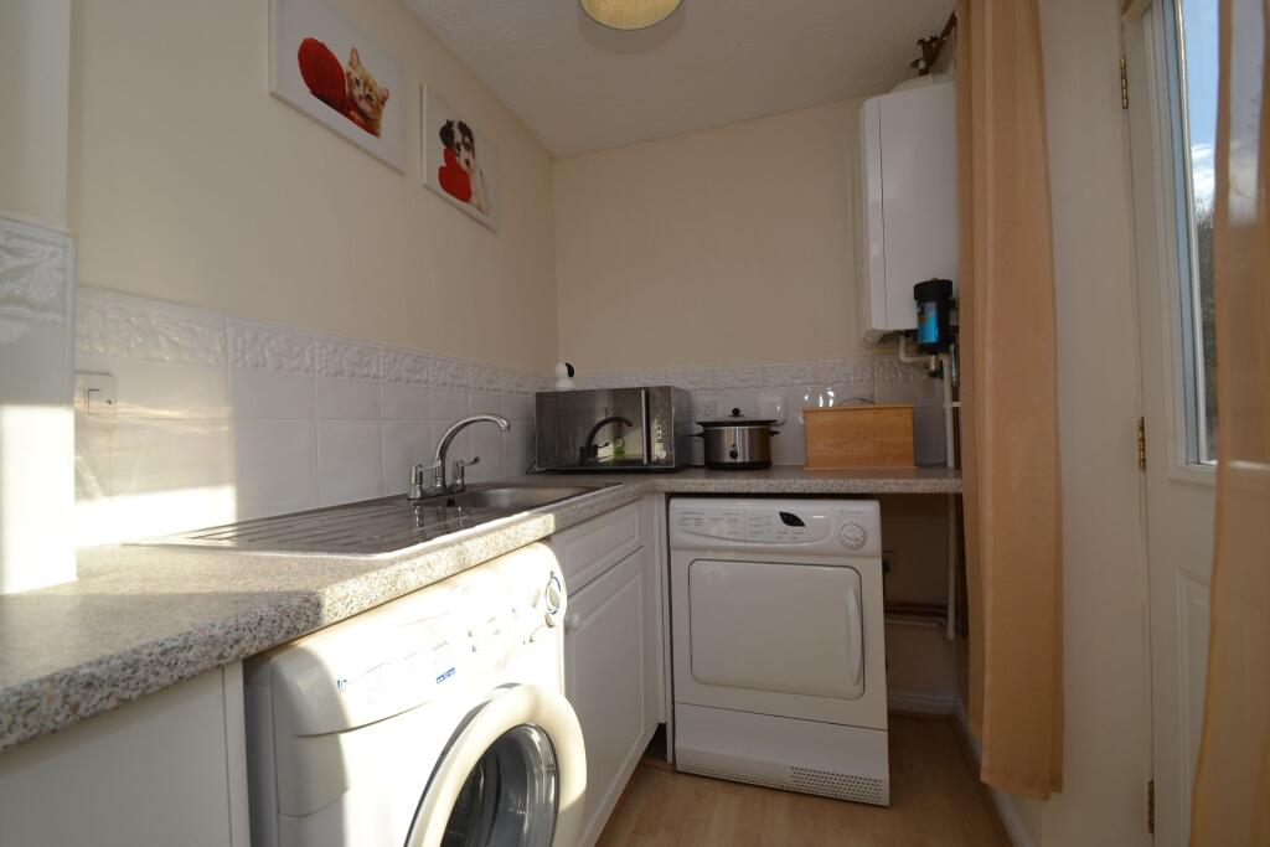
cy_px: 424
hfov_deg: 100.4
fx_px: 529
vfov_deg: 77.3
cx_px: 635
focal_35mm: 15
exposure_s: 1/200
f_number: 7.1
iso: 100
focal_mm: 10
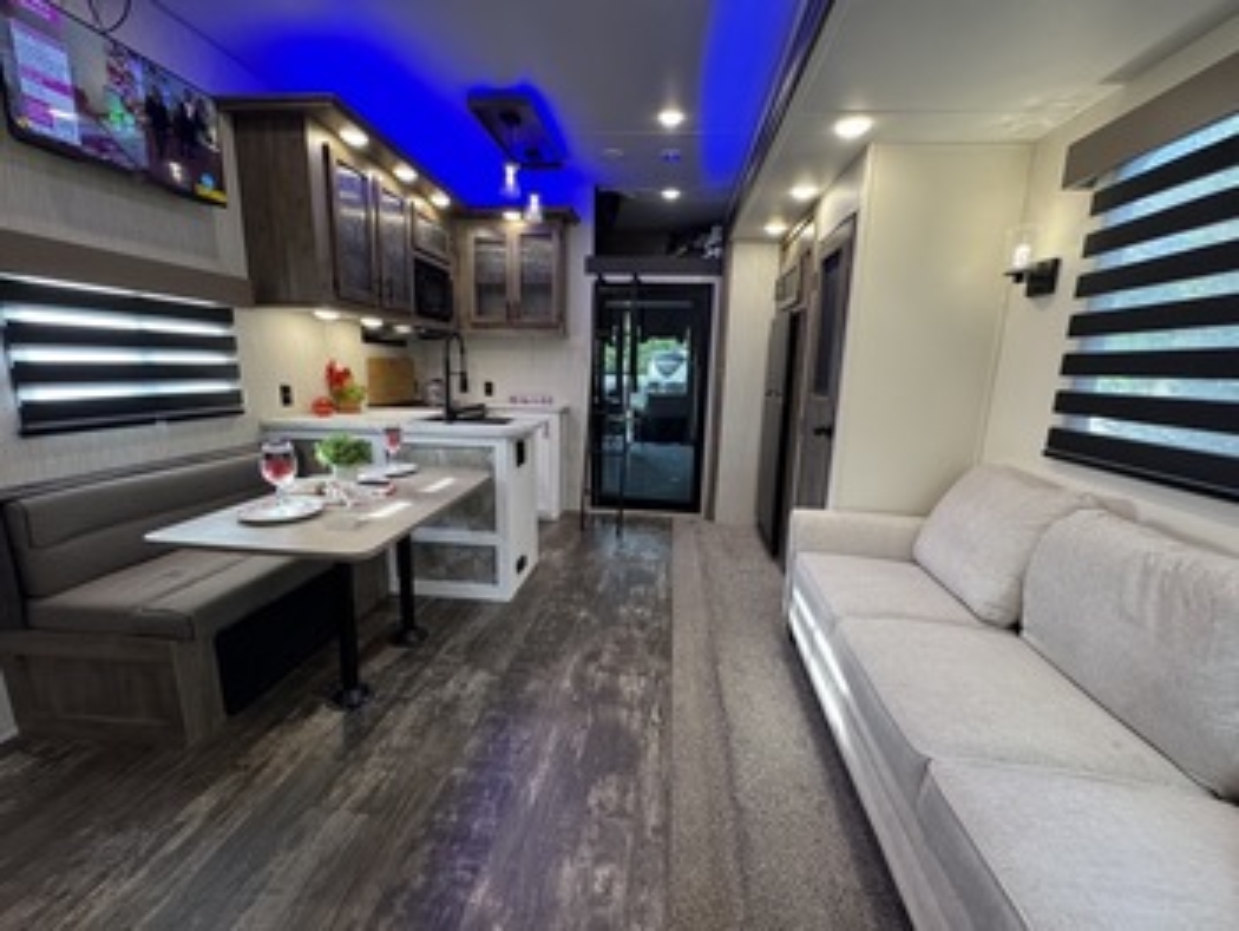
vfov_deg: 85.7
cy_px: 466
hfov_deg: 102.0
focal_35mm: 14
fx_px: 501
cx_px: 620
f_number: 2.2
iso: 320
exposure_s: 1/99
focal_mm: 2.22
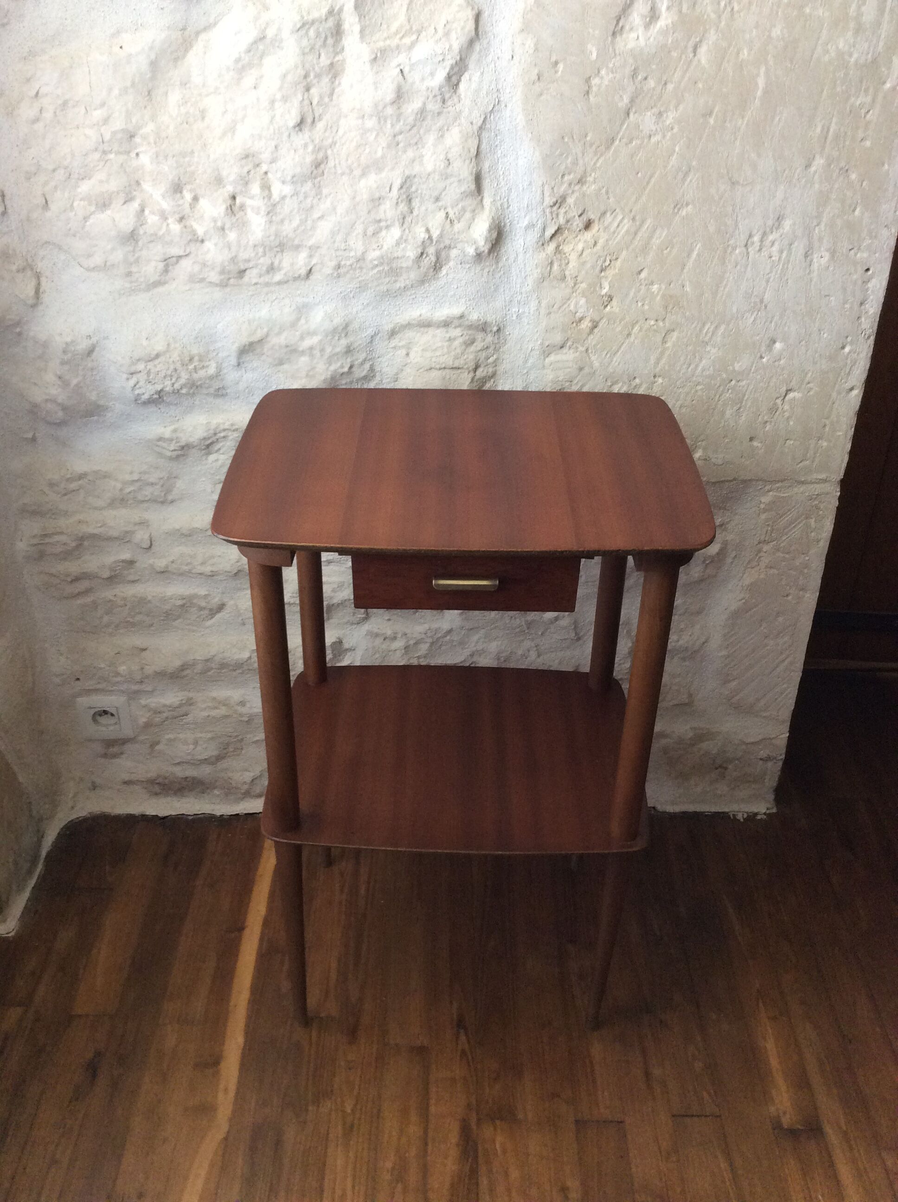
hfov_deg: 44.1
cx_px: 449
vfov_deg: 56.9
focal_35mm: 32
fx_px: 1110
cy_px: 601
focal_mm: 3.3
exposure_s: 1/25
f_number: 2.4
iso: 100
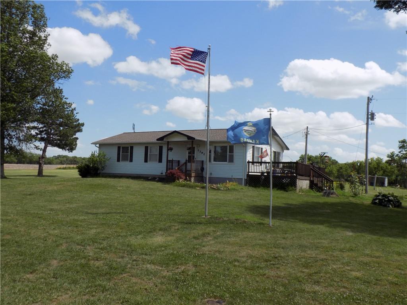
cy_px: 152
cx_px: 204
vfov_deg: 46.8
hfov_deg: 60.0
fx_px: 353
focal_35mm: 30
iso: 80
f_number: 3.3
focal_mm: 5.3
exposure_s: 1/1000
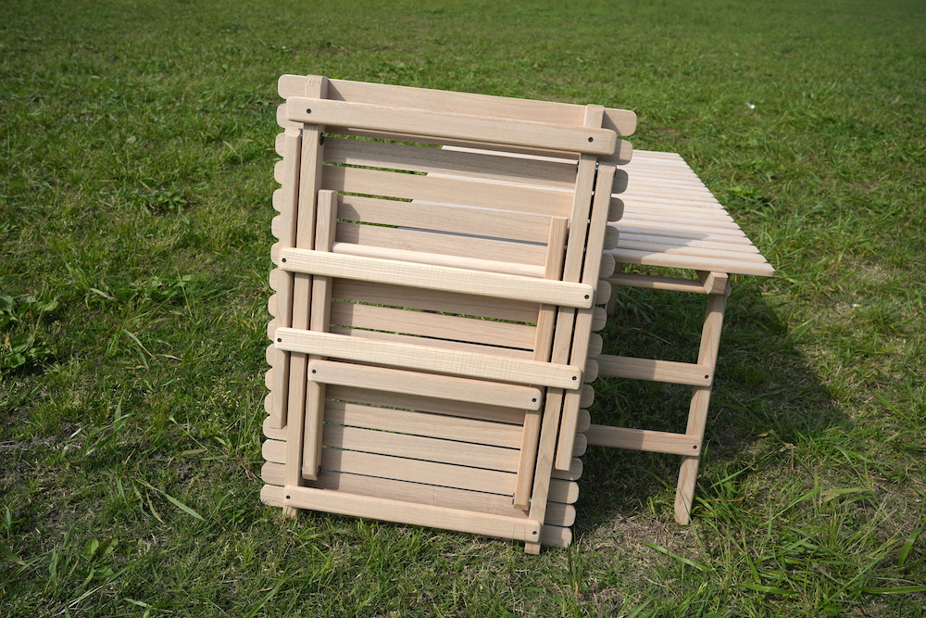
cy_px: 309
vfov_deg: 44.4
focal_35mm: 29
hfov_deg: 62.9
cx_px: 463
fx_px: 756
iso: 160
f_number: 8
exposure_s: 1/500
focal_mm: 29.4
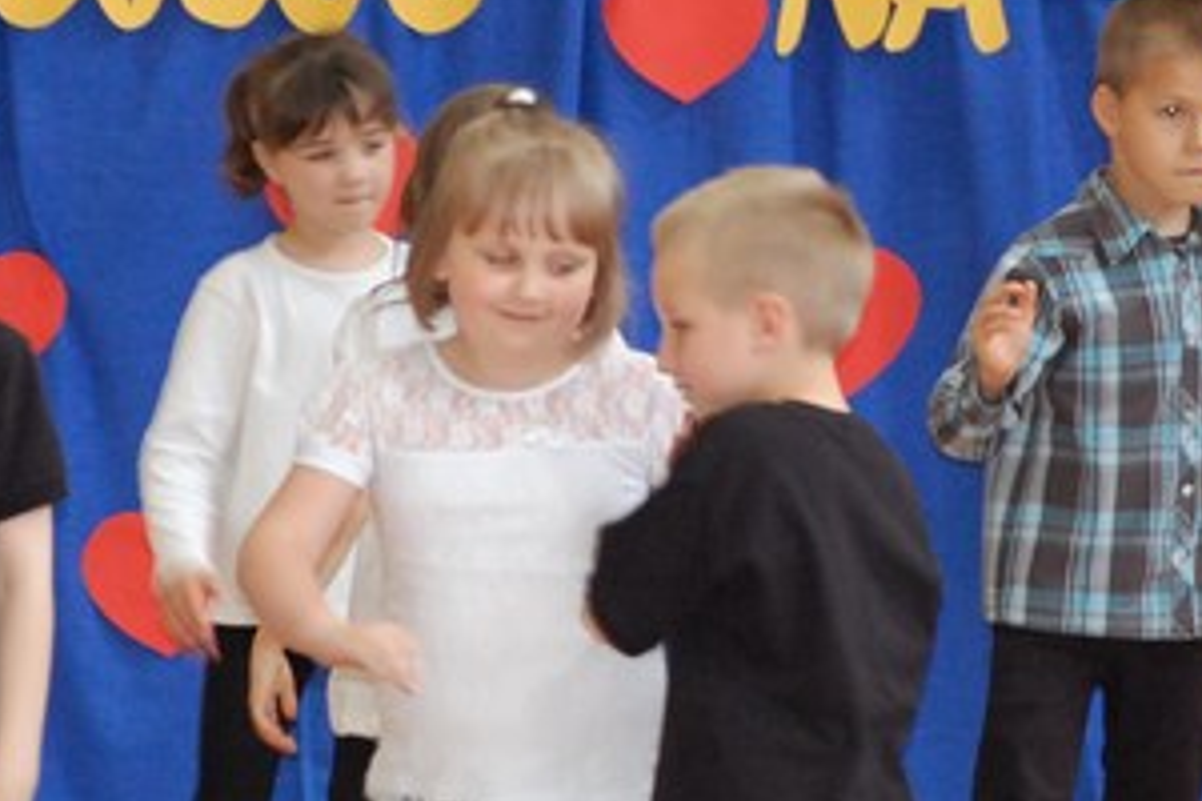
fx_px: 13622
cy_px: 336
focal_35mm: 408
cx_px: 489
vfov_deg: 3.4
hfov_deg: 5.1
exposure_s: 1/60
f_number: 4.8
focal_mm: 102
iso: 1250
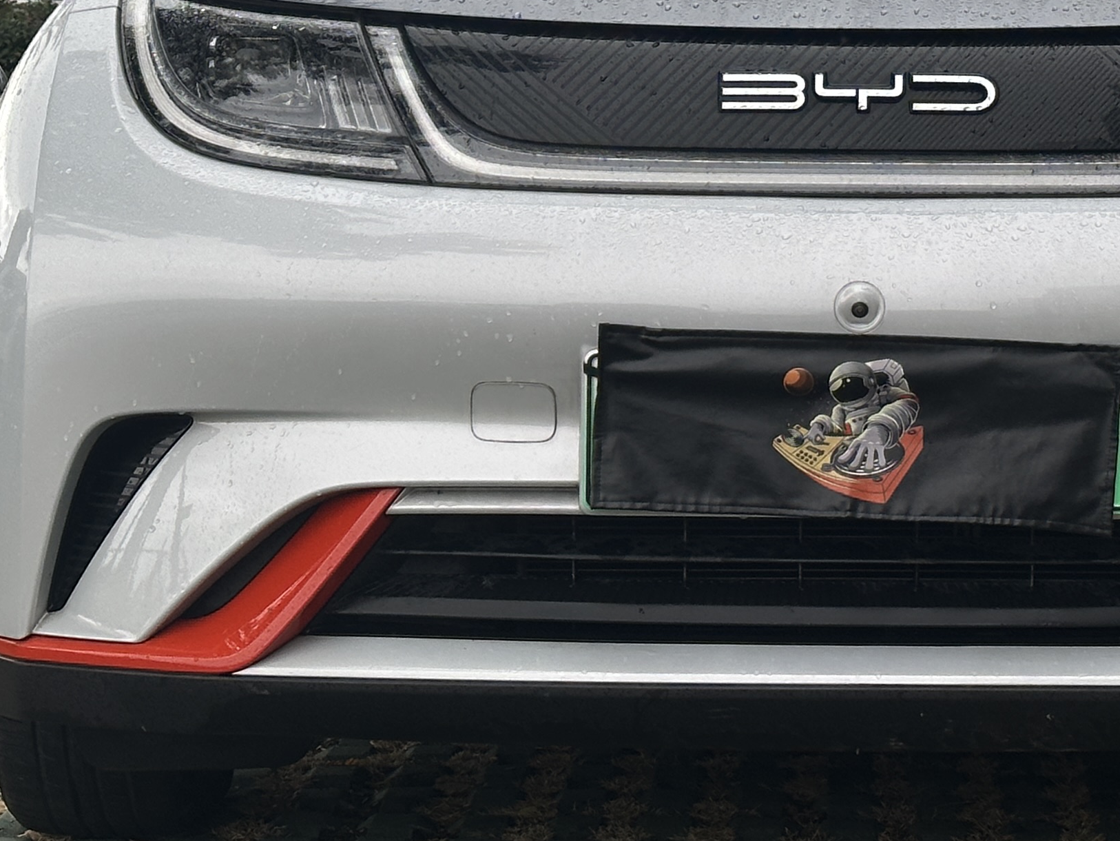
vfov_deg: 12.3
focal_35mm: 119
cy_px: -10
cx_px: 813
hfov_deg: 16.5
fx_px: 3851
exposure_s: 1/594
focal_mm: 6.86
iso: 64
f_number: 1.78
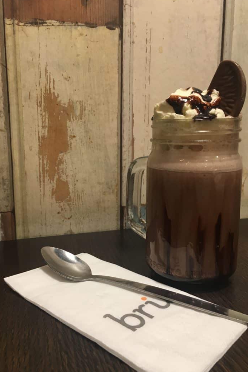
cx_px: 116
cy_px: 187
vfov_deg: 60.3
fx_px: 320
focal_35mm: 31
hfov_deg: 42.3
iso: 64
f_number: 2.2
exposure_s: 1/33
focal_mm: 4.15
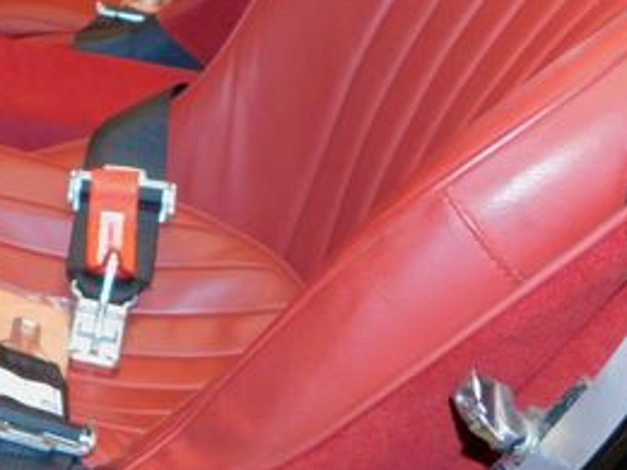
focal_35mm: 59
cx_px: 43
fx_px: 1069
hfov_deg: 31.0
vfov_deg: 24.5
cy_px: 106
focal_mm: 4.1
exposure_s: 1/30
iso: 200
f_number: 3
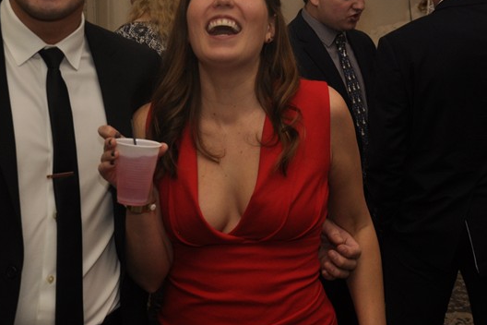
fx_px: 960
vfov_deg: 19.1
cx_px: 137
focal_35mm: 71
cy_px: 93
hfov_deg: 28.2
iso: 400
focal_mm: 25
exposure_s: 1/60
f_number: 5
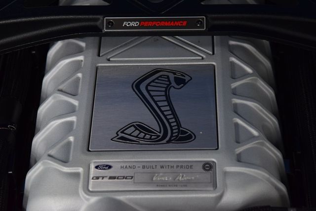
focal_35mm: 105
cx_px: 158
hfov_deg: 19.5
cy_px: 106
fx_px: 922
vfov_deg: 13.0
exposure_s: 1/30
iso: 1250
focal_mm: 70
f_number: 7.1
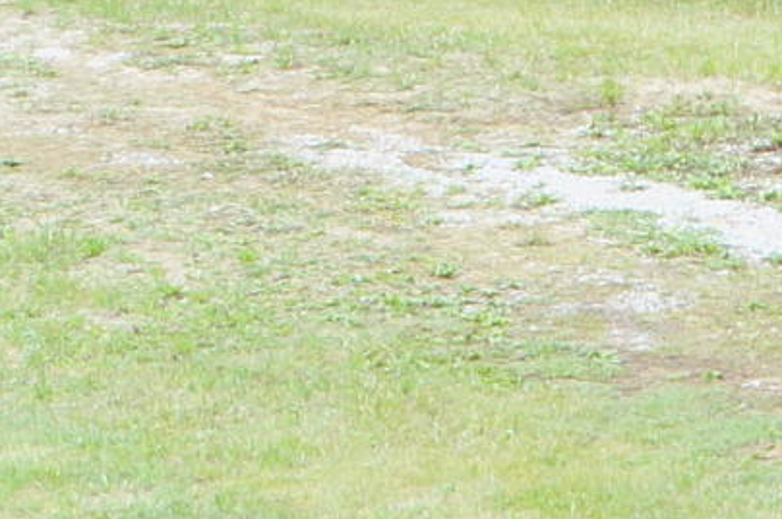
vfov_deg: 4.7
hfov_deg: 6.5
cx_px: 2716
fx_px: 6045
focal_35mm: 279
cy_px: -1062
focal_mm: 25
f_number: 6.3
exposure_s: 1/80
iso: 100
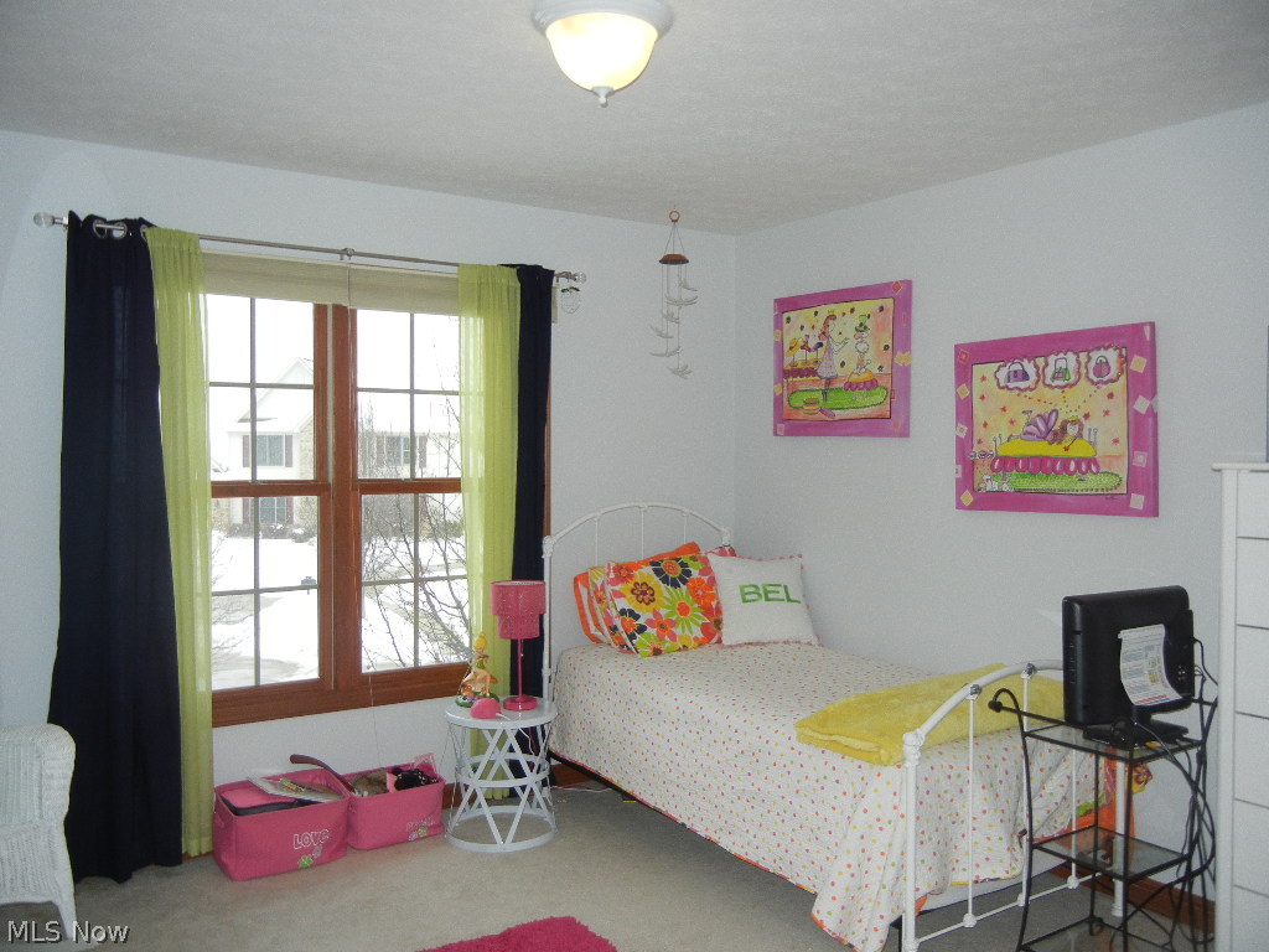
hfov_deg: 60.0
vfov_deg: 46.8
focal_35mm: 30
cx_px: 634
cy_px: 476
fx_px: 1100
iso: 230
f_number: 3.5
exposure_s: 1/78.1
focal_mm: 5.4
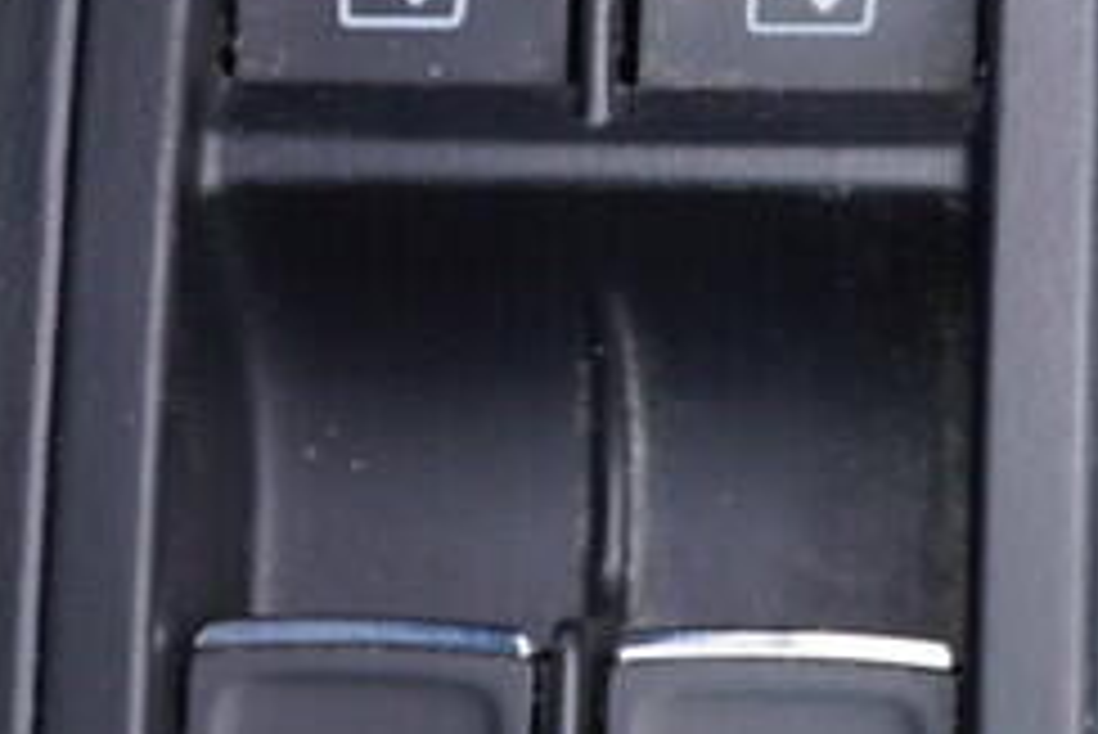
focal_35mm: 151
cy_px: 317
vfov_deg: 9.1
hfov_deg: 13.5
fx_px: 4608
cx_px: 855
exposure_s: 1/40
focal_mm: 24
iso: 125
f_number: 2.8
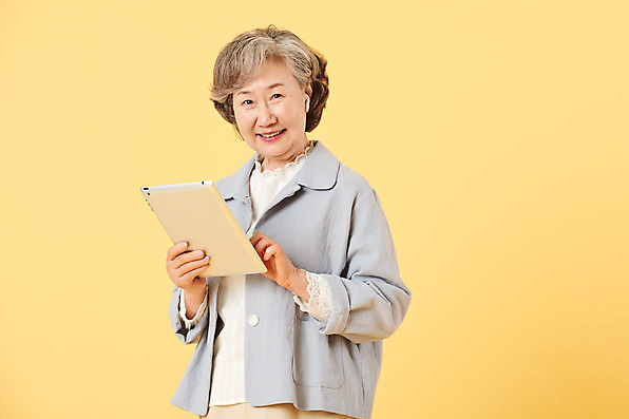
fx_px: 2812
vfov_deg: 8.5
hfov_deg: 12.8
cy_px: 210
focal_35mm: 161
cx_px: 314
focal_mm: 160
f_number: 8
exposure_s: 1/125
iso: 100
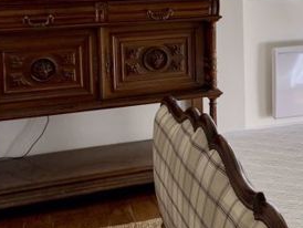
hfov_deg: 24.9
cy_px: -8
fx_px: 631
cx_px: 341
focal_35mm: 72
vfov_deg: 19.8
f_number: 1.8
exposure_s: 1/135
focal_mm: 3.99
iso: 20
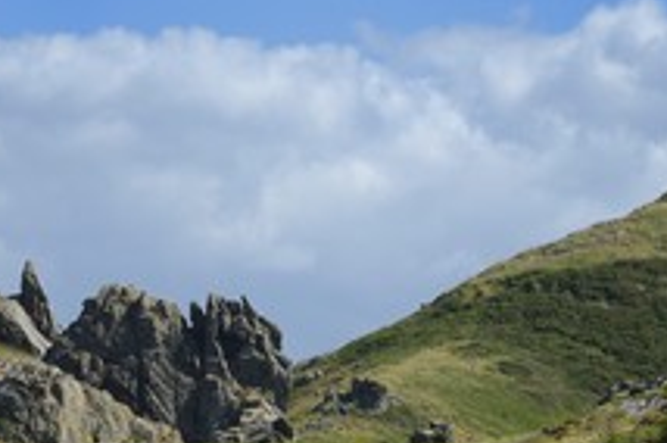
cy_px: 412
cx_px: 362
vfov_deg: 4.6
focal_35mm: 295
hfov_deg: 7.0
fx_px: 5457
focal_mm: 150
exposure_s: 1/1000
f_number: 10
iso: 400
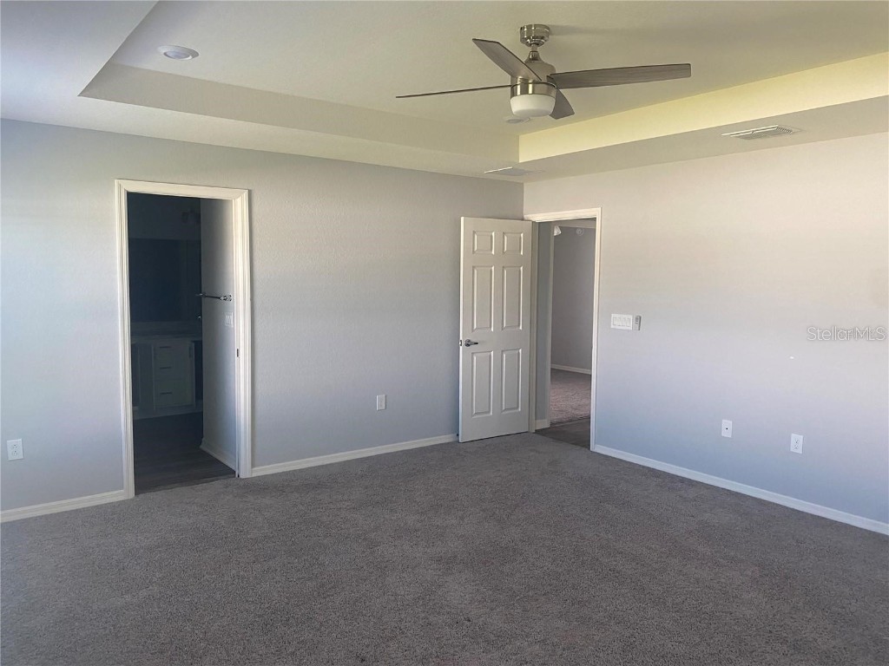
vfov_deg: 53.1
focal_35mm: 26
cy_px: 333
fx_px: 668
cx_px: 444
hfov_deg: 67.3
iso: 125
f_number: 1.8
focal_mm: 4.25
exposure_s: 1/94
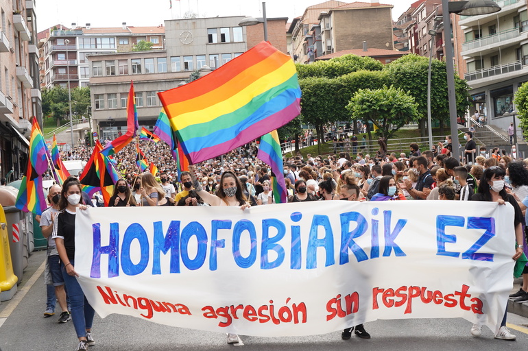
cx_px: 264
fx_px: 938
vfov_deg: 21.2
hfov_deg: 31.4
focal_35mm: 64
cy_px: 176
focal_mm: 64
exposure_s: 1/250
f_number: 8
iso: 800
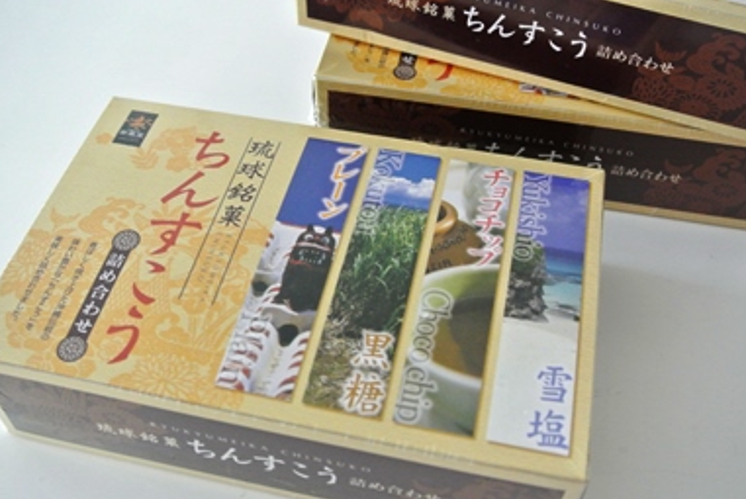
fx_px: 871
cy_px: 260
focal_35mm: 42
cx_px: 358
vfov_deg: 32.0
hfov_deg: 46.3
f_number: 4.2
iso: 1100
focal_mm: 15.1
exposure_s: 1/30
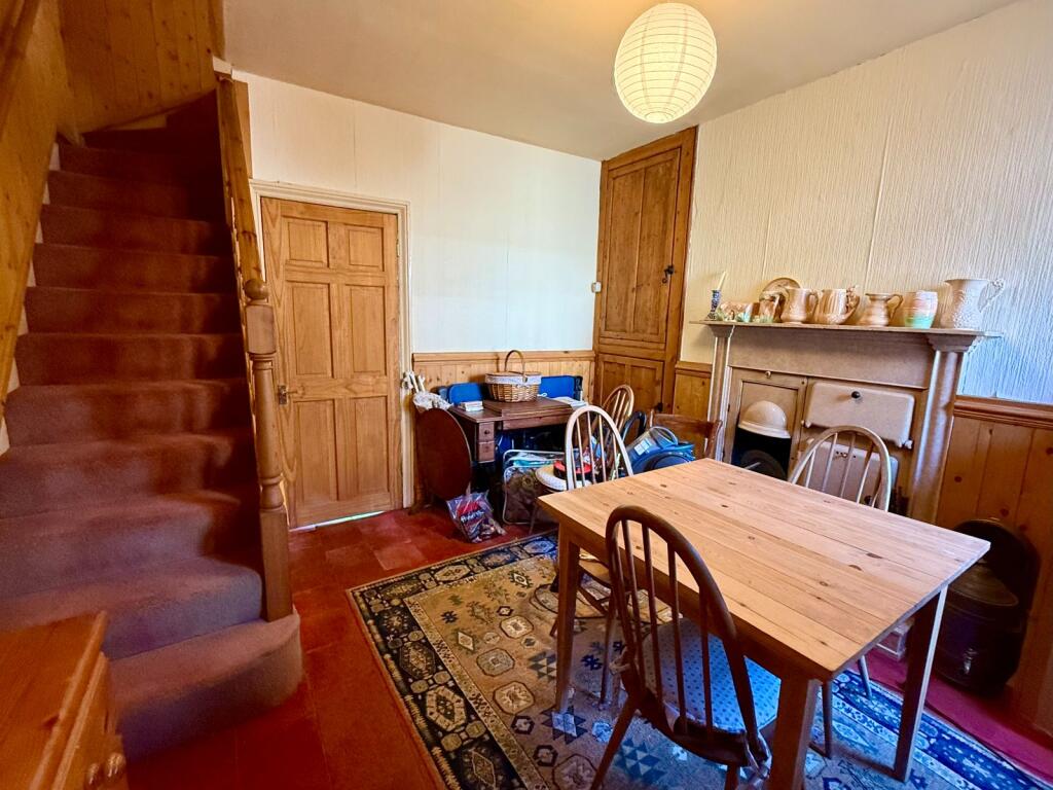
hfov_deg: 102.1
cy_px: 395
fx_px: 426
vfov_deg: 85.7
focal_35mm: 14
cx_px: 526
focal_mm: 2.22
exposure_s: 1/60
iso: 500
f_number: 2.2
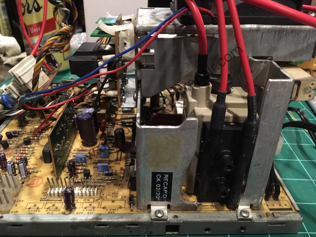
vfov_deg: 48.2
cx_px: 158
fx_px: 265
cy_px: 118
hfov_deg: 61.7
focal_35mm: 29
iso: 250
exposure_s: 1/15
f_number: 2.2
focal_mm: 4.15
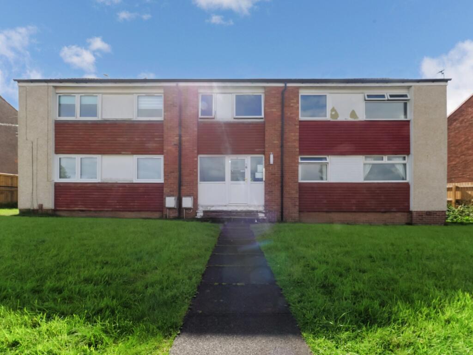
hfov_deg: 102.1
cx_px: 236
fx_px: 191
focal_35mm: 14
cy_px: 178
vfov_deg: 85.7
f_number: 8
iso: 200
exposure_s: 1/250
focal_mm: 7
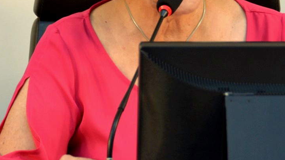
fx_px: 3000
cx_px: 136
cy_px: 44
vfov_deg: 3.1
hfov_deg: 5.4
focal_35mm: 397
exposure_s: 1/60
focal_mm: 112
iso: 560
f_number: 5.3
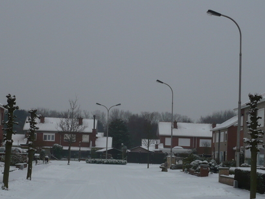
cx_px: 131
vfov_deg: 16.7
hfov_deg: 22.2
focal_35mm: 88
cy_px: 139
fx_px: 674
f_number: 10
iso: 100
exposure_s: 1/160
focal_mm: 9.9
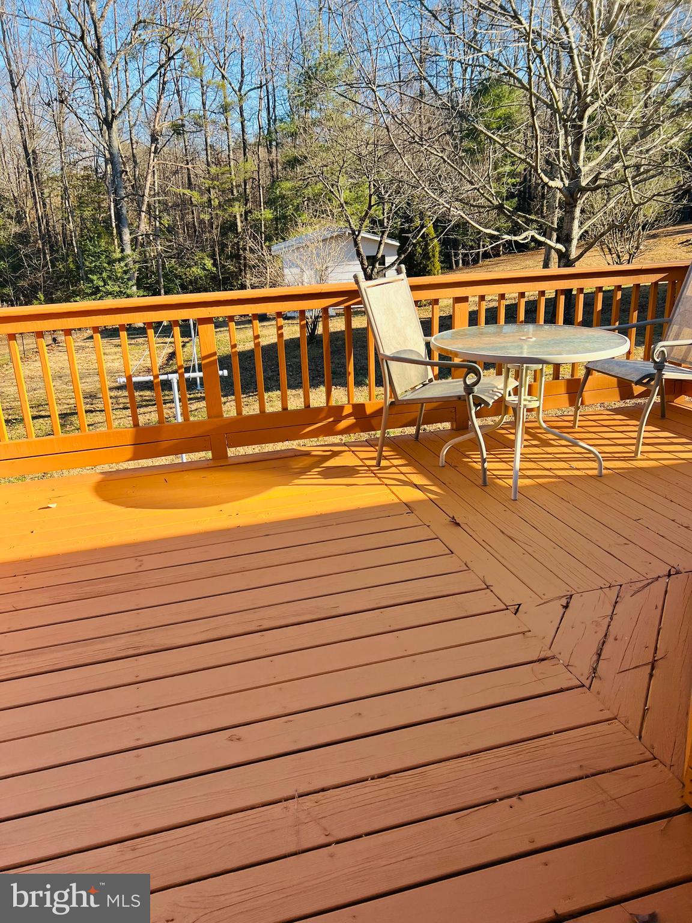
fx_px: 693
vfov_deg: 67.3
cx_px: 346
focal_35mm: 26
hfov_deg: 53.1
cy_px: 462
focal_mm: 5.7
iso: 50
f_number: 1.5
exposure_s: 1/940
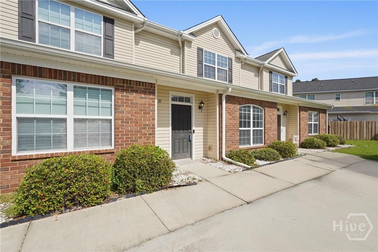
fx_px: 168
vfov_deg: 73.7
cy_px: 126
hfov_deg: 96.7
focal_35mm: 16
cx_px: 189
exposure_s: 1/400
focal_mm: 16
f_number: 9
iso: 320
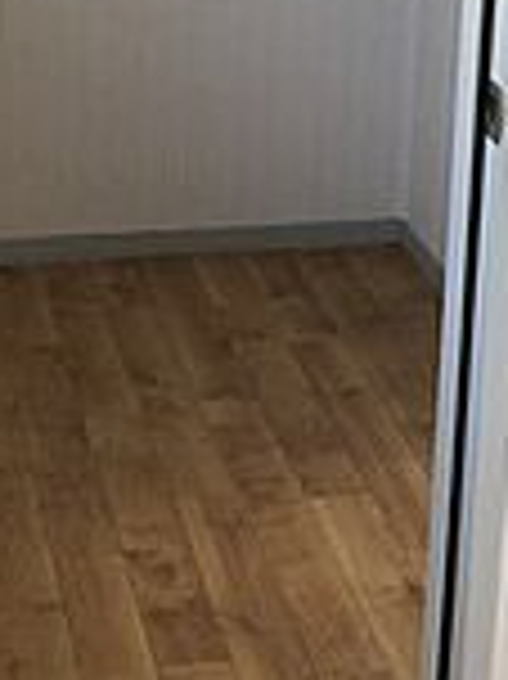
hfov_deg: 16.4
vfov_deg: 21.0
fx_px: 1744
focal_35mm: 89
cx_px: 67
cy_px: -68
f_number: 1.8
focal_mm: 3.99
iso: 40
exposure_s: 1/26
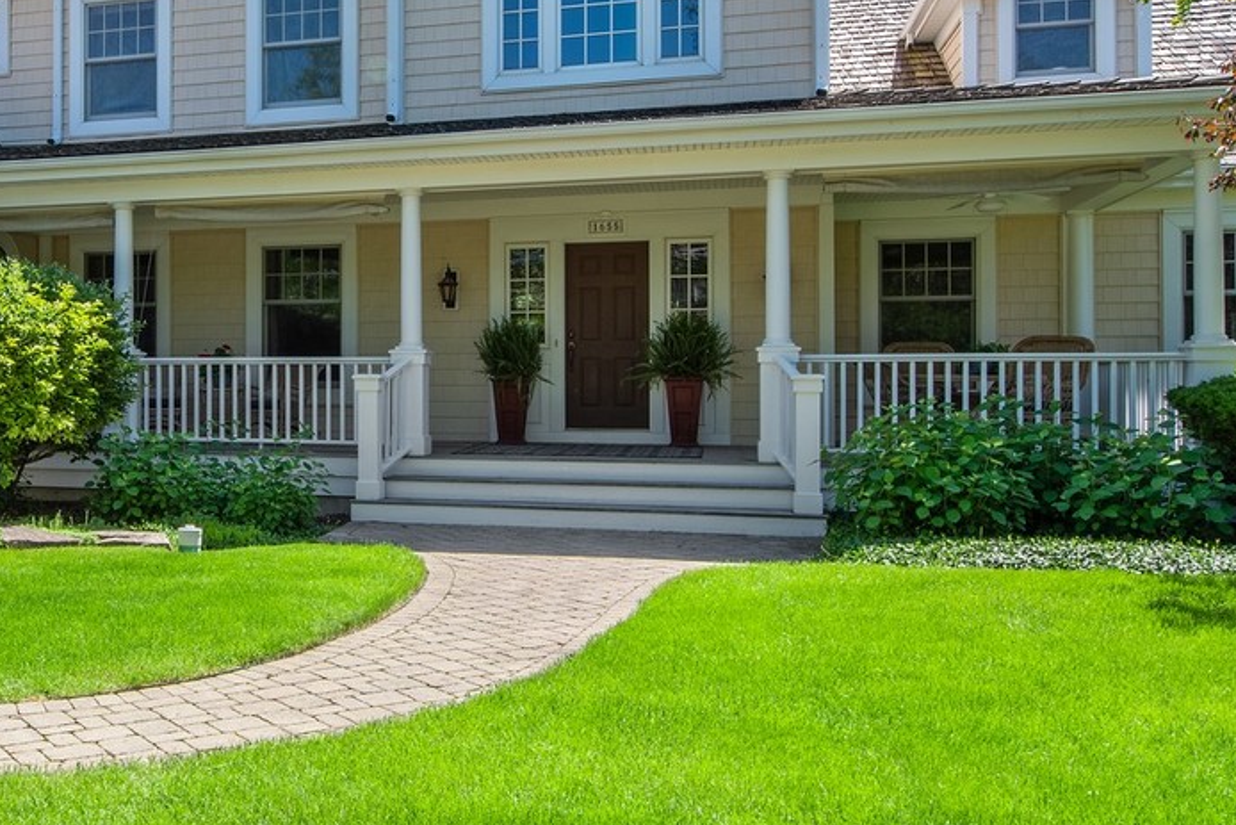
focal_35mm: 35
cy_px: 232
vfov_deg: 37.2
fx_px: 1202
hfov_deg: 51.3
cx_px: 263
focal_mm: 15
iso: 200
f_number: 11
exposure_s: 1/60
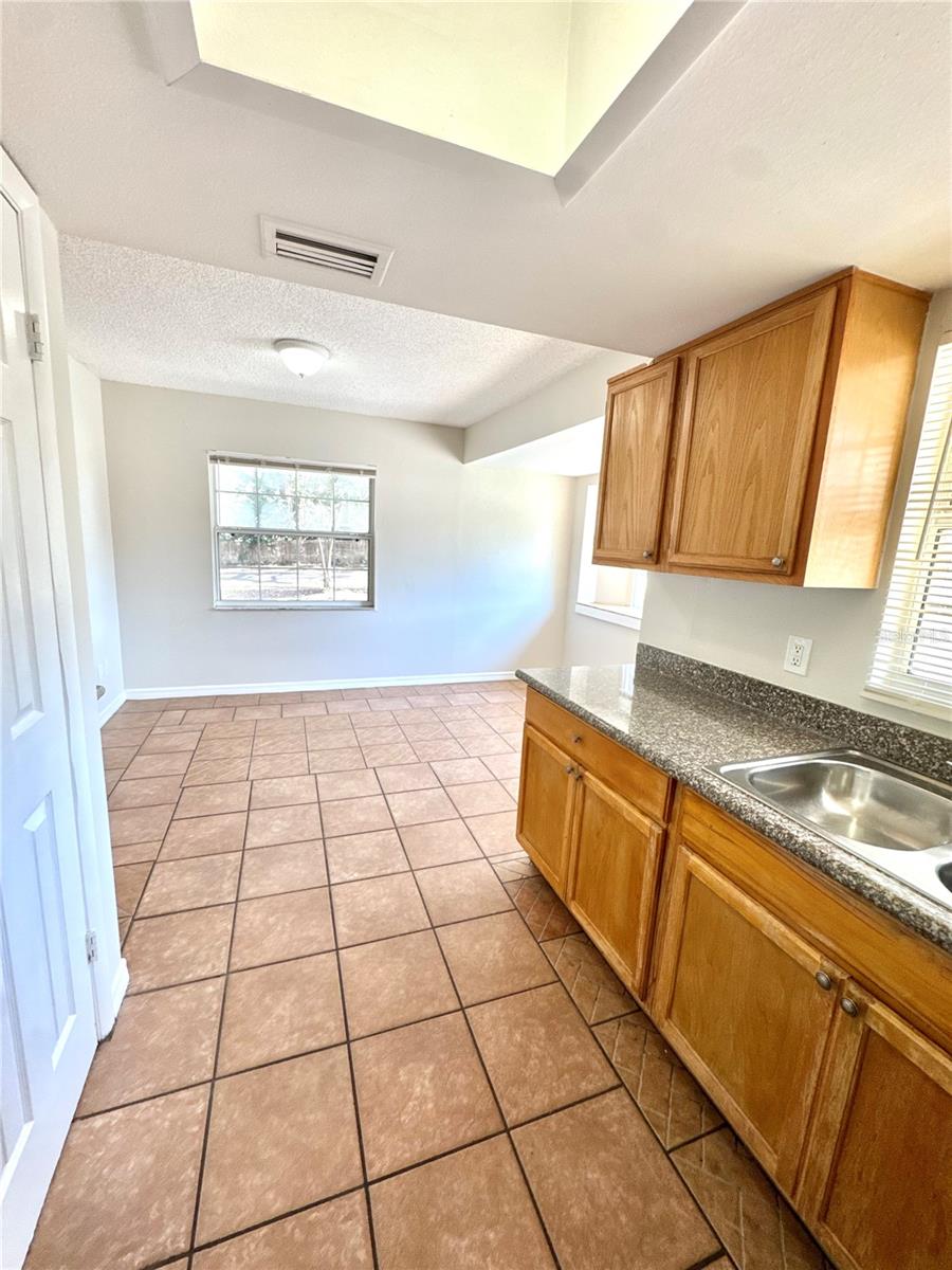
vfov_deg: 102.1
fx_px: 513
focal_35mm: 14
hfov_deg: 85.7
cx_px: 476
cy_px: 635
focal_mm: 2.22
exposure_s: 1/120
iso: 100
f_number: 2.2
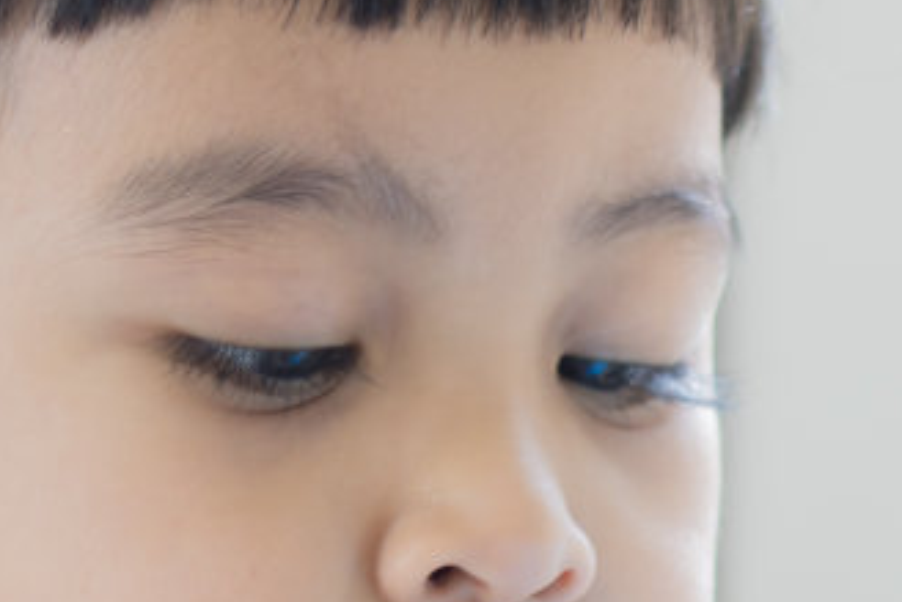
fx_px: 8258
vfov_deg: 4.2
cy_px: 807
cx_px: 938
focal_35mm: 329
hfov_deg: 6.2
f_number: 1.8
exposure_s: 1/40
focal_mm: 45
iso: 125
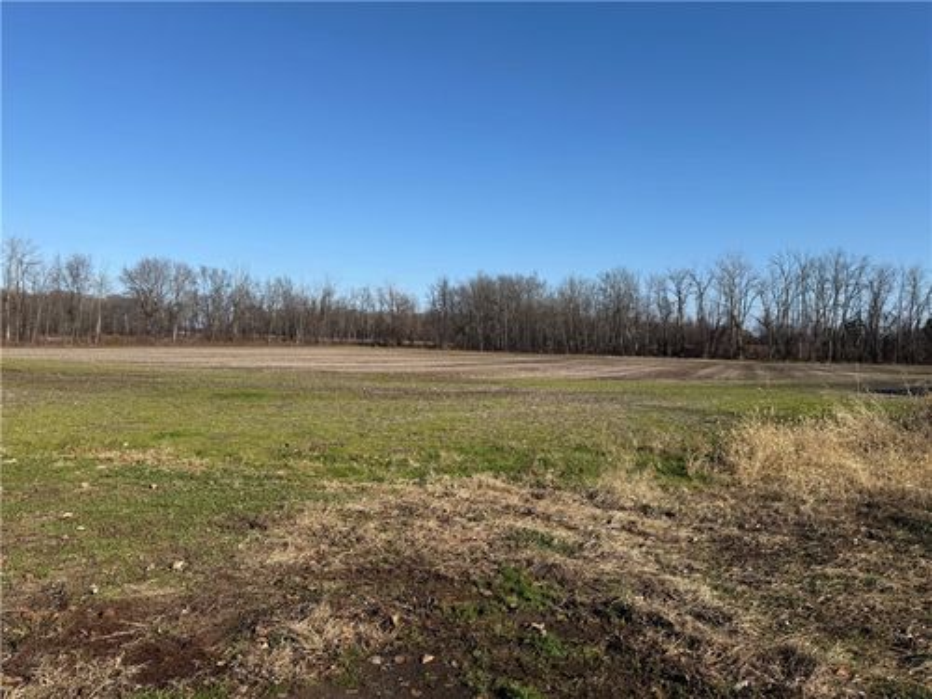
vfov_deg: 56.8
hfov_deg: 71.6
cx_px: 466
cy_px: 350
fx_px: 646
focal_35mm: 24
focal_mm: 6.76
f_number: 1.78
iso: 80
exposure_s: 1/5319
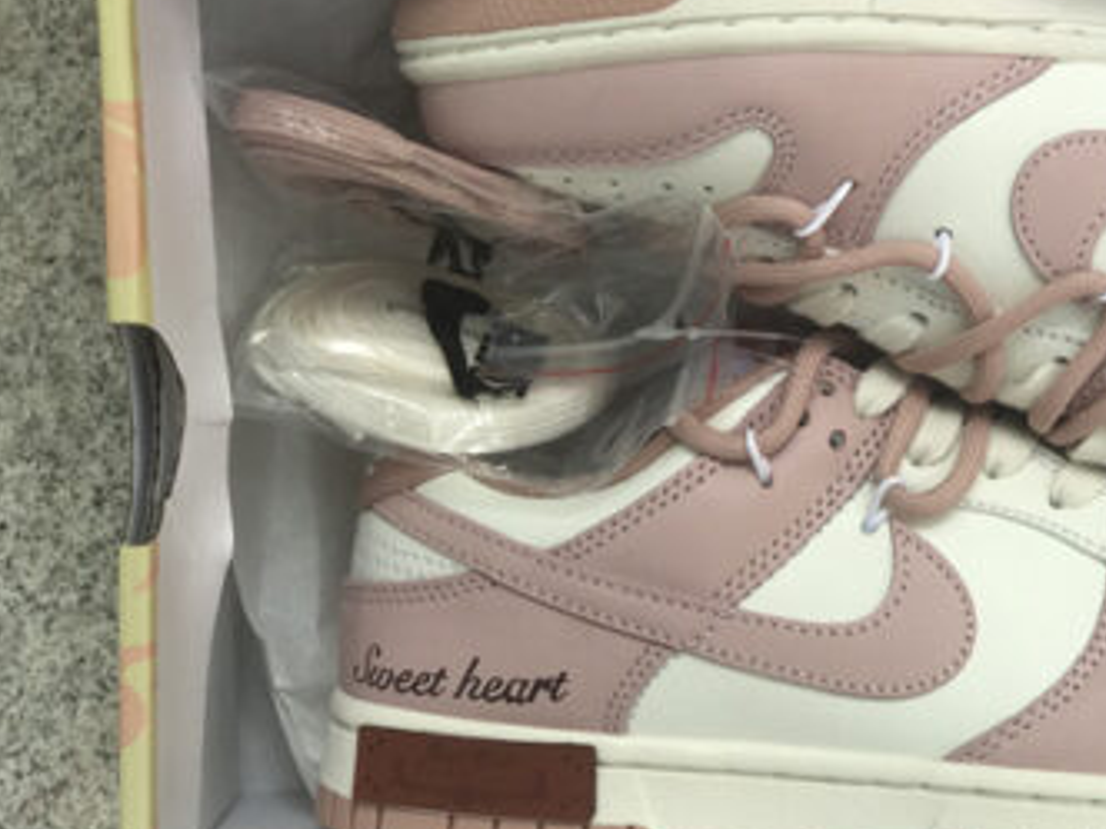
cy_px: 350
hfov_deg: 18.8
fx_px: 3291
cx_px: 946
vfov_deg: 14.4
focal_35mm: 103
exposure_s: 1/127
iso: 20
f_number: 2.8
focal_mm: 6.6
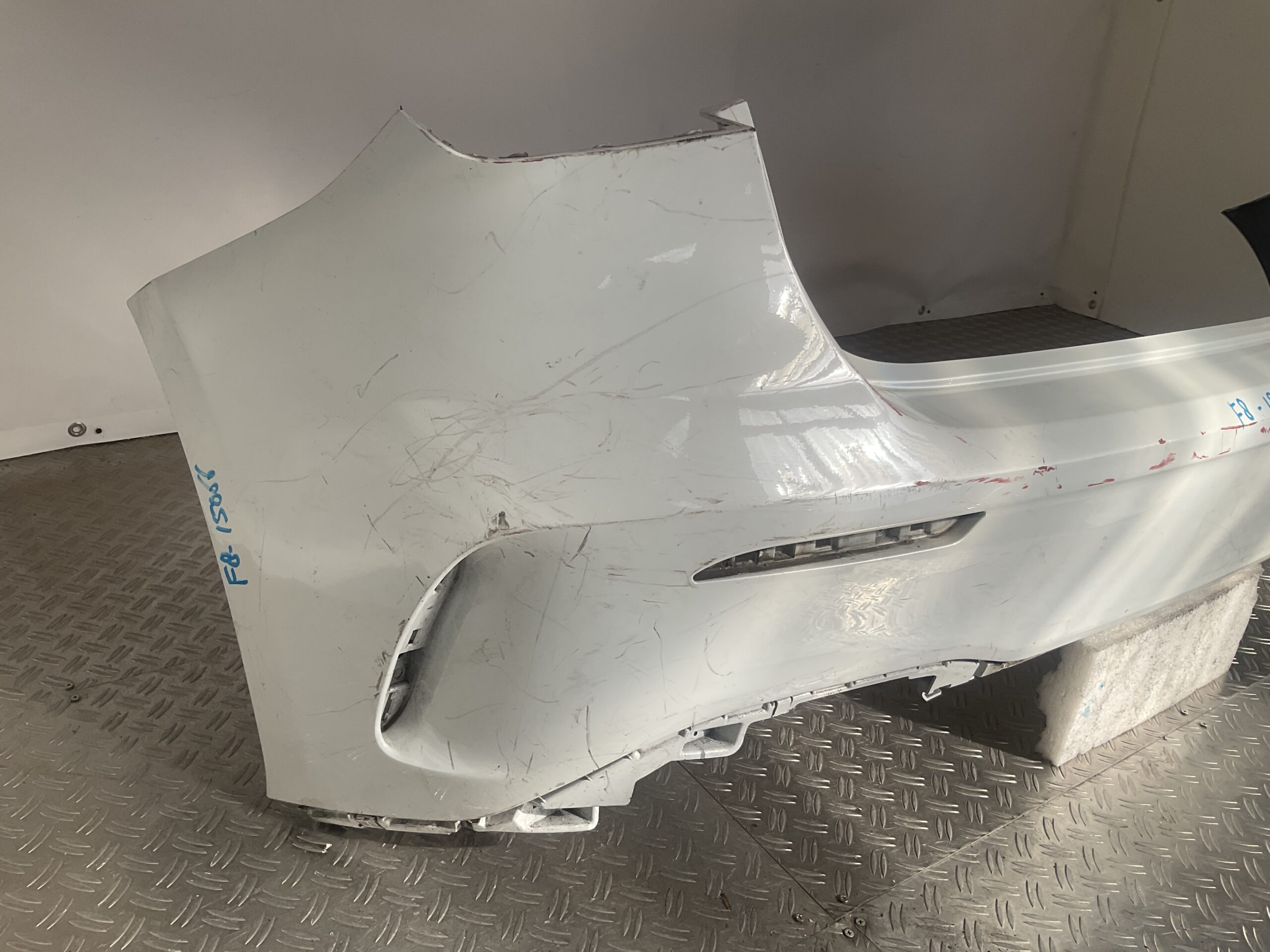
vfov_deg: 48.2
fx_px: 1064
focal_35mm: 29
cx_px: 635
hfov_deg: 61.7
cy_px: 476
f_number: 1.8
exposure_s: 1/1786
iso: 16
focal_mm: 3
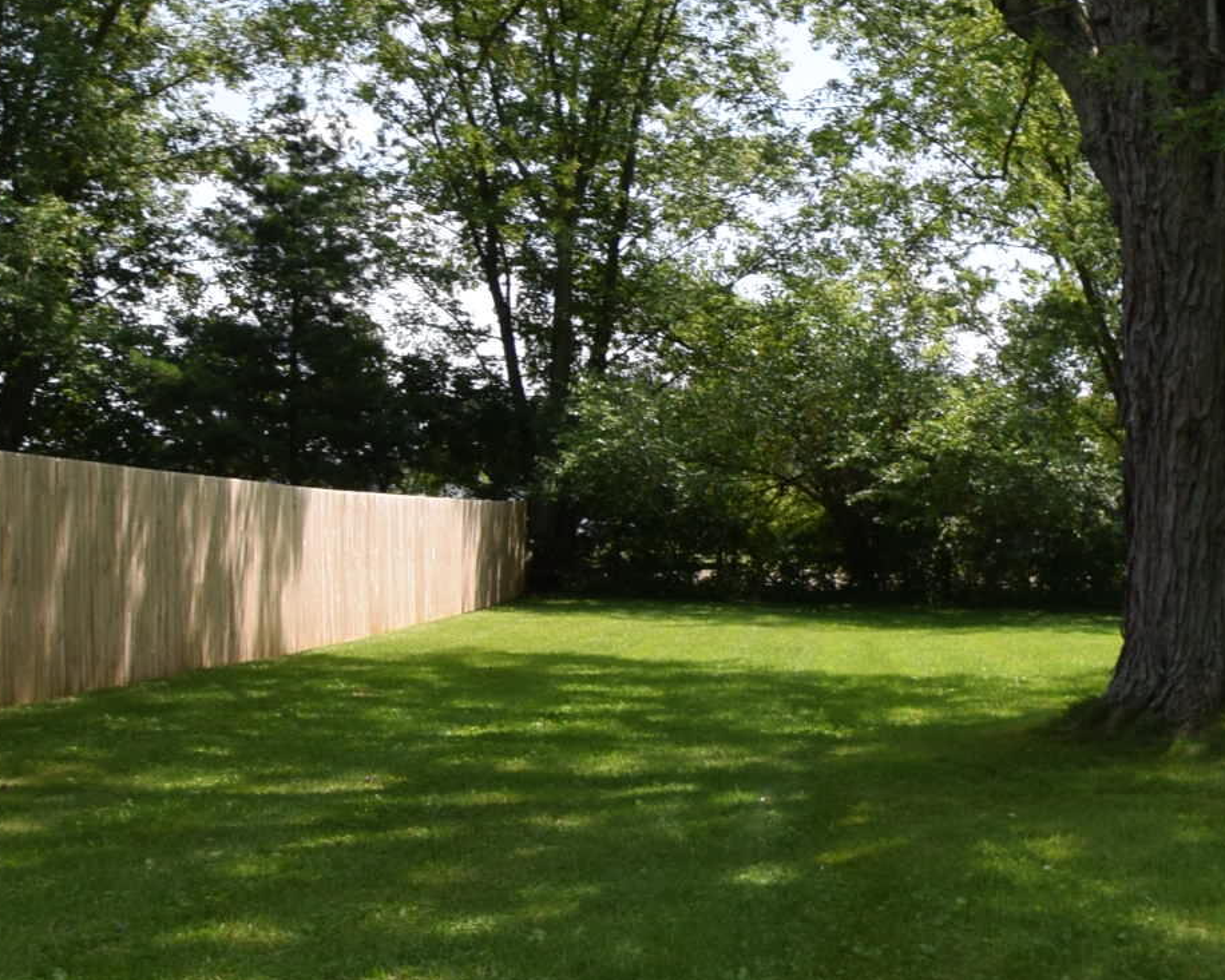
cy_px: 666
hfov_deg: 31.8
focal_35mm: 46
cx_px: 1553
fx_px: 1668
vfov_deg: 32.4
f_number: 8
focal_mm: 10
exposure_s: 1/250
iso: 280
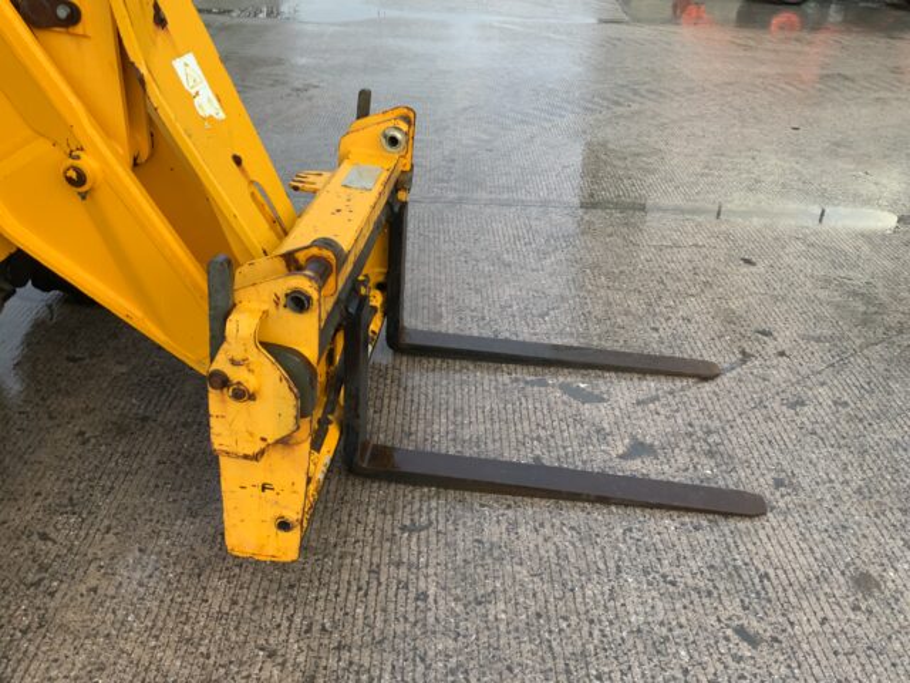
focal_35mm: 29
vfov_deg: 48.2
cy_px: 342
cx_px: 455
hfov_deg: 61.7
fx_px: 762
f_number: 1.8
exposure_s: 1/122
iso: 20
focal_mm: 3
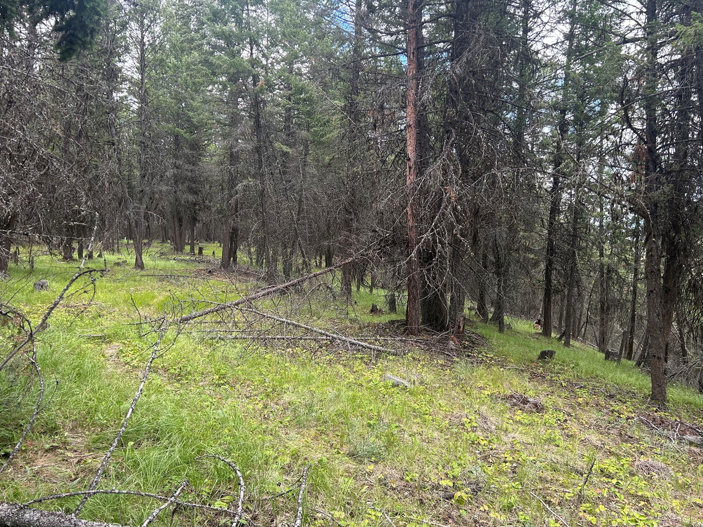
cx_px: 353
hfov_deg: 63.5
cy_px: 250
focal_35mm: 28
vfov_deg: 49.7
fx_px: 569
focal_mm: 5.7
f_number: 1.5
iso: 50
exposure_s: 1/431
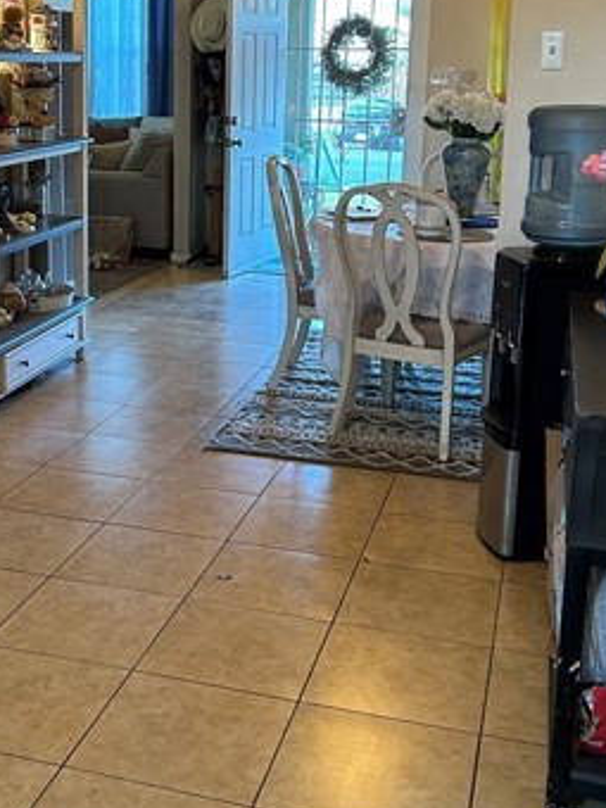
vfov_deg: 38.7
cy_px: 307
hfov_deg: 29.4
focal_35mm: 49
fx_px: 1144
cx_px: 181
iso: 250
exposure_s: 1/60
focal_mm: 5.7
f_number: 1.5
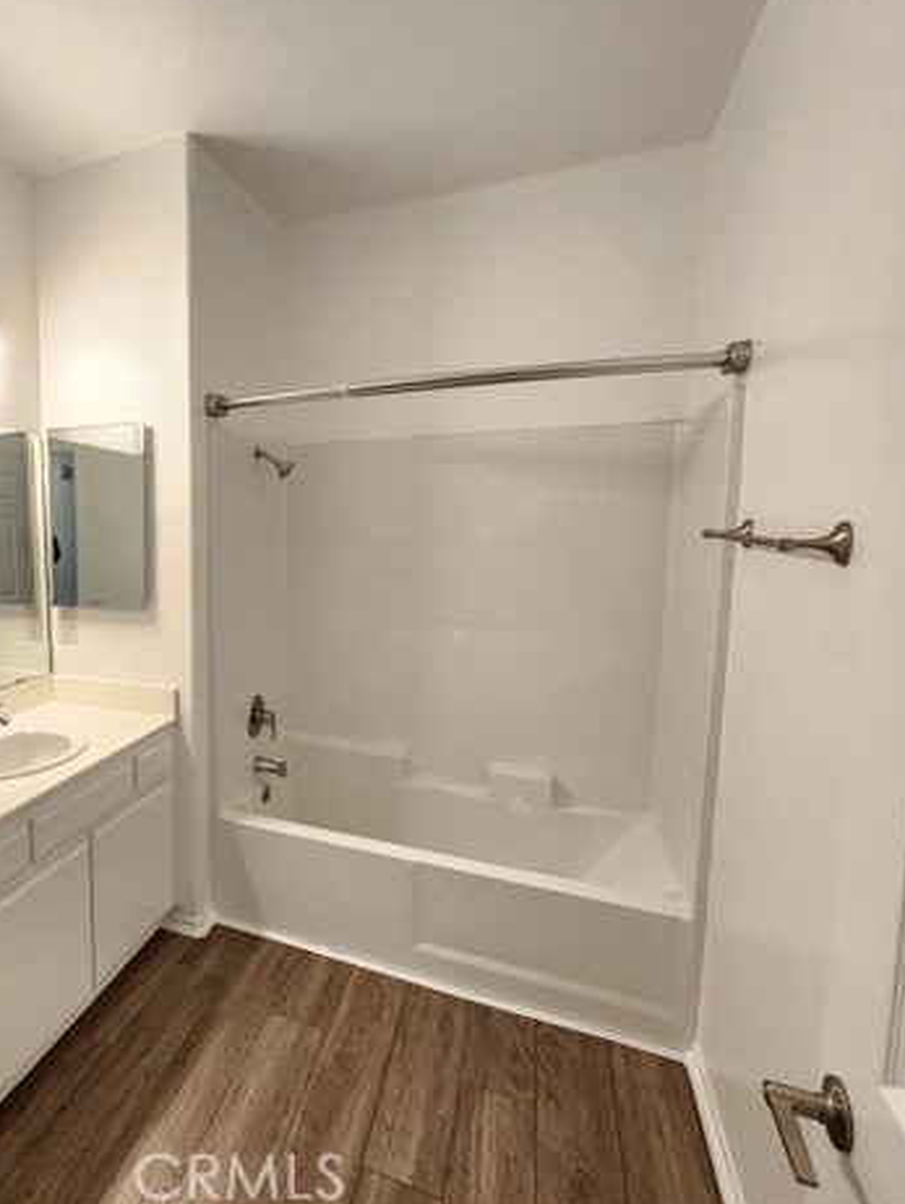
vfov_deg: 87.7
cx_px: 183
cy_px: 589
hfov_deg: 65.3
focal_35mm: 18
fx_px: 627
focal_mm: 2.2
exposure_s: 1/60
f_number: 2.2
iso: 400
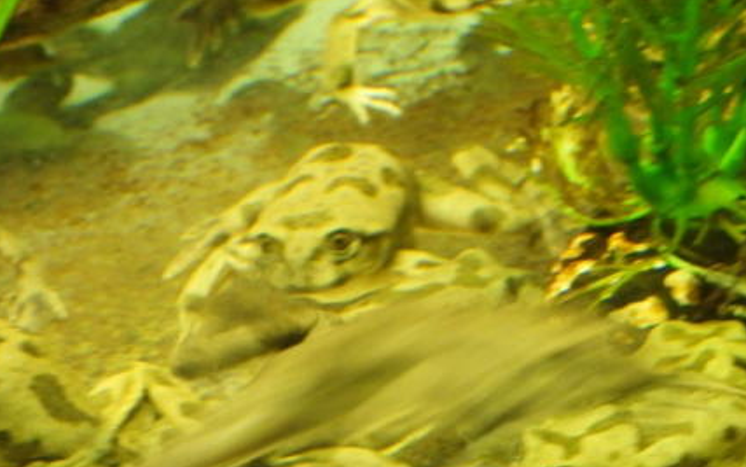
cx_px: 652
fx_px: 3233
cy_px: 366
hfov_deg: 13.1
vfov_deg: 8.2
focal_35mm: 159
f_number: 3.5
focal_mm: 14.4
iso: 800
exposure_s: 1/10
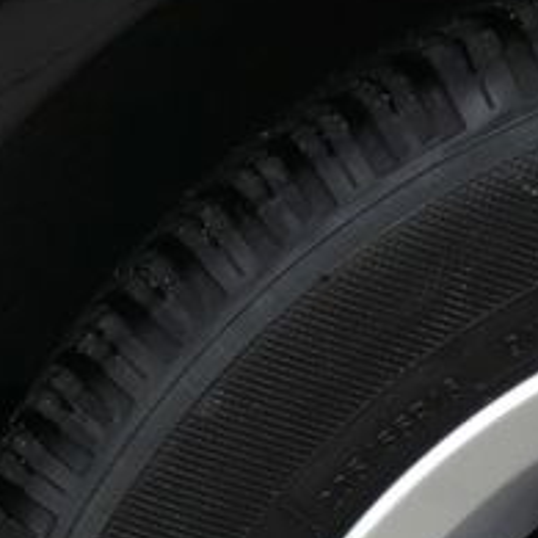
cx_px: 731
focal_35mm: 255
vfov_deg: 6.7
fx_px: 4484
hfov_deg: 6.8
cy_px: 930
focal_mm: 9.9
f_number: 5.6
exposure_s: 1/80
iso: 125
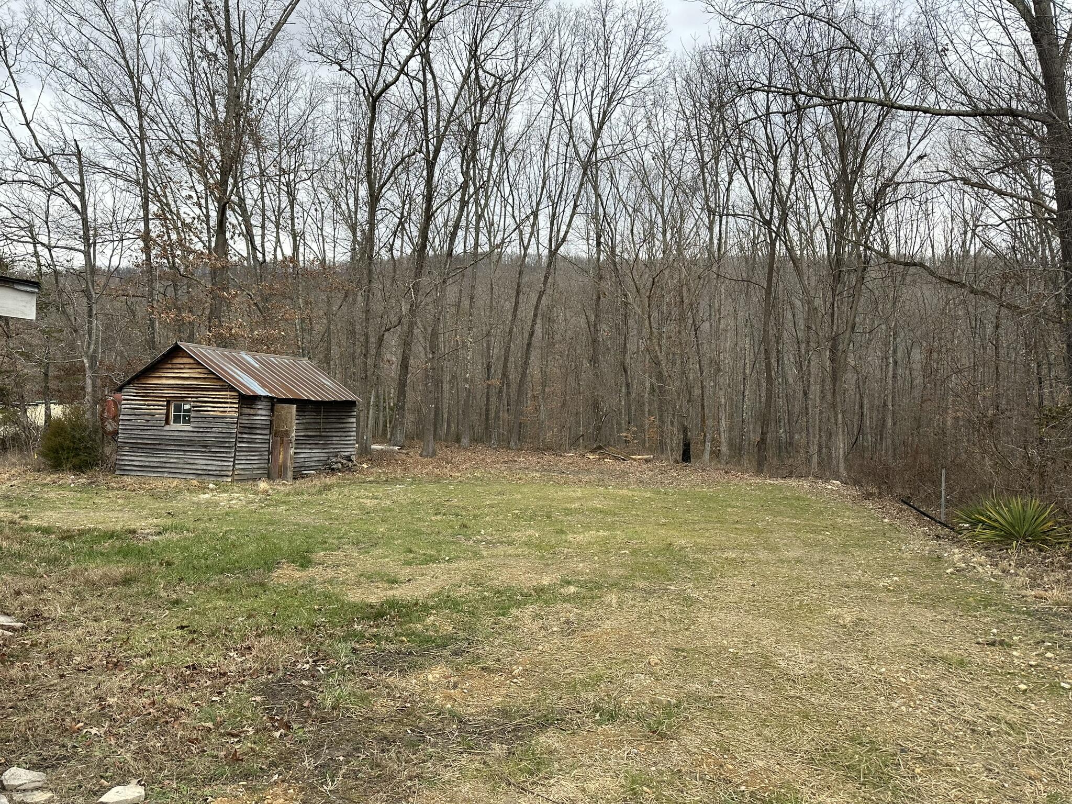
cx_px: 536
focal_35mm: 24
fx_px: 743
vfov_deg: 56.8
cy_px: 402
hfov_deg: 71.6
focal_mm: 6.86
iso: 80
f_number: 1.78
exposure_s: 1/583
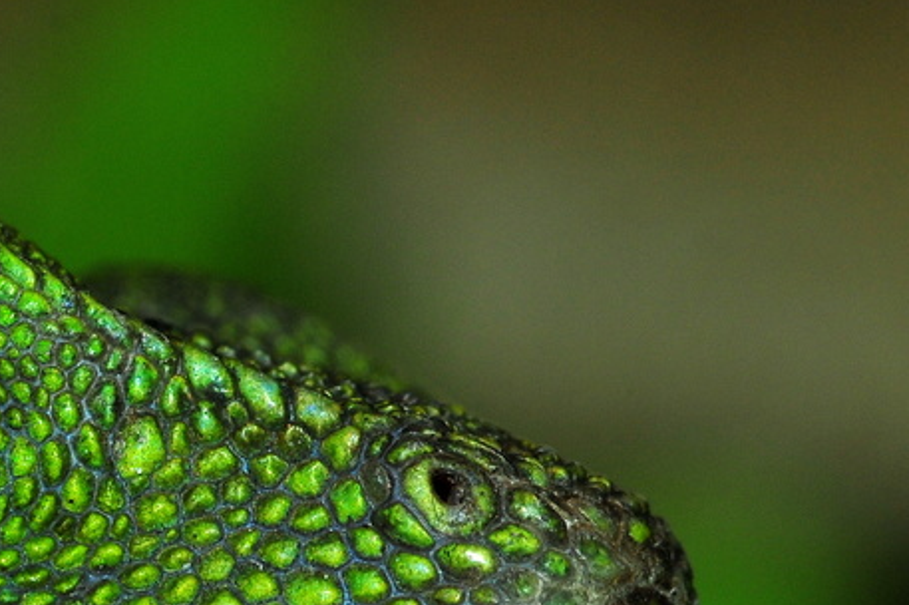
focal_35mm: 483
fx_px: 12175
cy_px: 808
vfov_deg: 2.8
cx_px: -86
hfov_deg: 4.3
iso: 200
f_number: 20
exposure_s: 1/80
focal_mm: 105
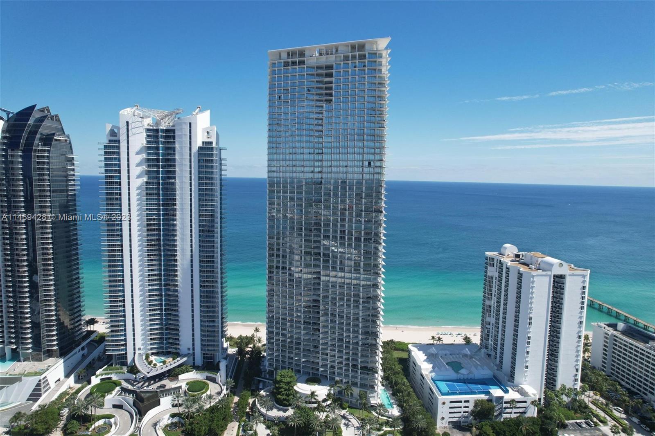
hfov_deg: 78.6
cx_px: 328
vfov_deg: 57.2
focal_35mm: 22
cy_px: 218
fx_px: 400
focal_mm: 8.38
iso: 120
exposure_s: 1/2000
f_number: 2.8
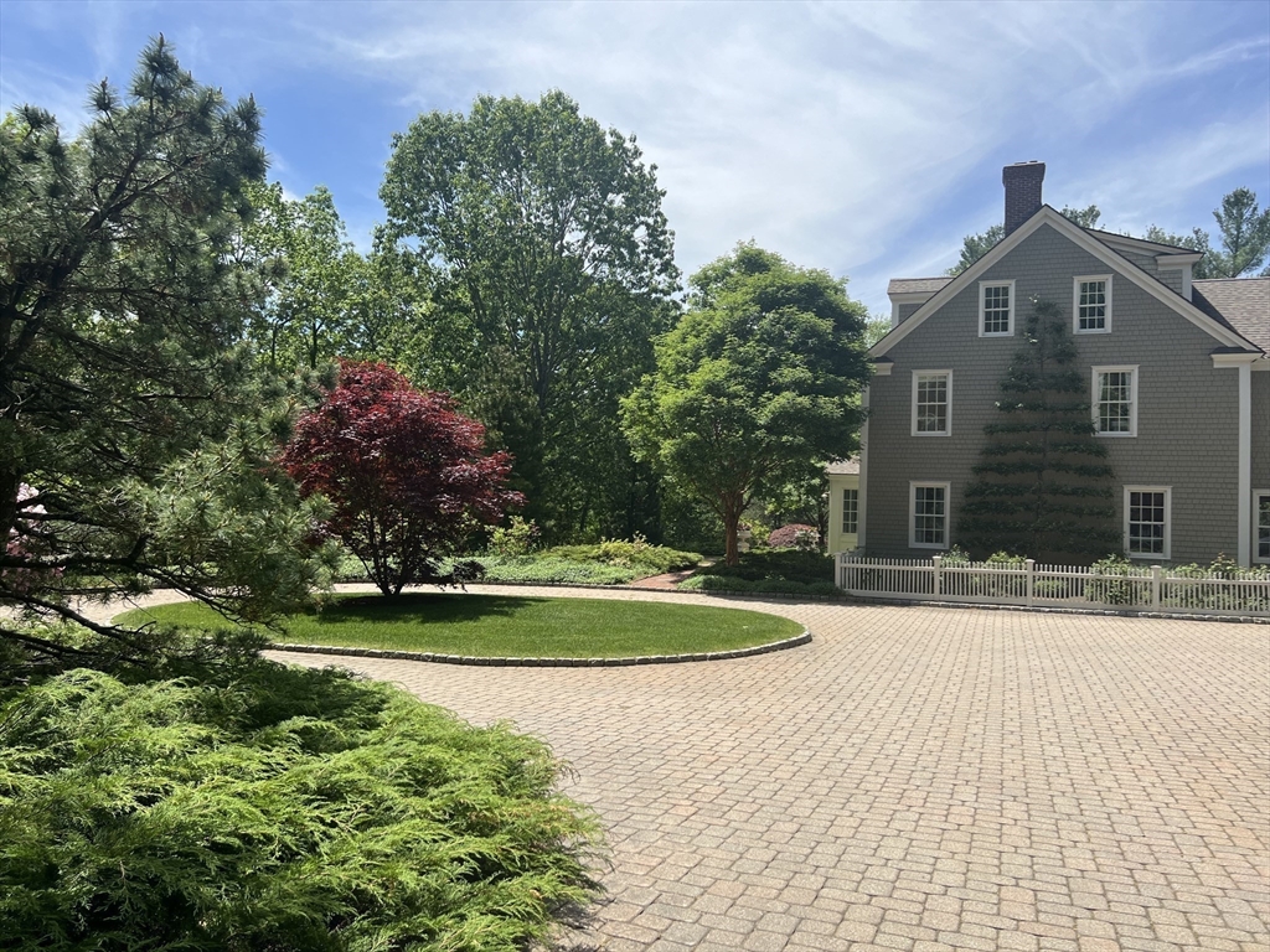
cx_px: 635
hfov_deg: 67.3
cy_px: 476
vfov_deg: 53.1
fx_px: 954
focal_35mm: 26
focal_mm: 5.7
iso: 50
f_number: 1.5
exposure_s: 1/3356
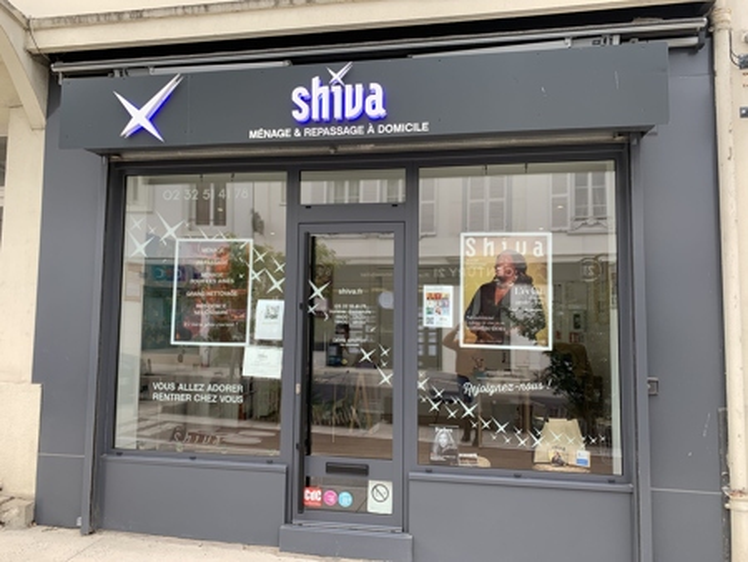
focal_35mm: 26
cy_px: 281
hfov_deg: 67.3
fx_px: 562
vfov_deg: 53.1
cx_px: 374
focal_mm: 4.2
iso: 25
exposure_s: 1/144
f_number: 1.8
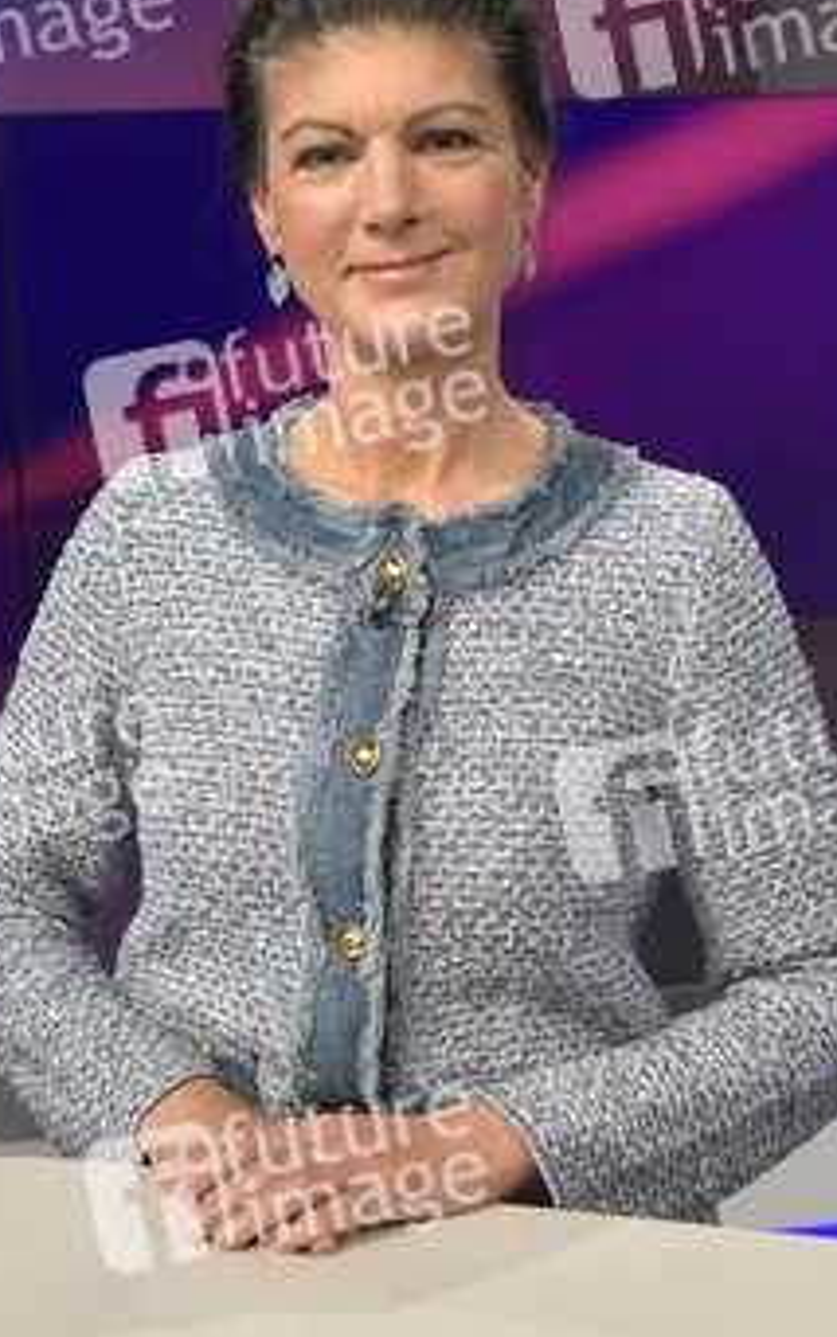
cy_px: 594
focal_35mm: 50
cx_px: 399
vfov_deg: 40.2
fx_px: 1823
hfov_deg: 25.9
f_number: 6.3
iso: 1600
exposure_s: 1/200
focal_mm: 42
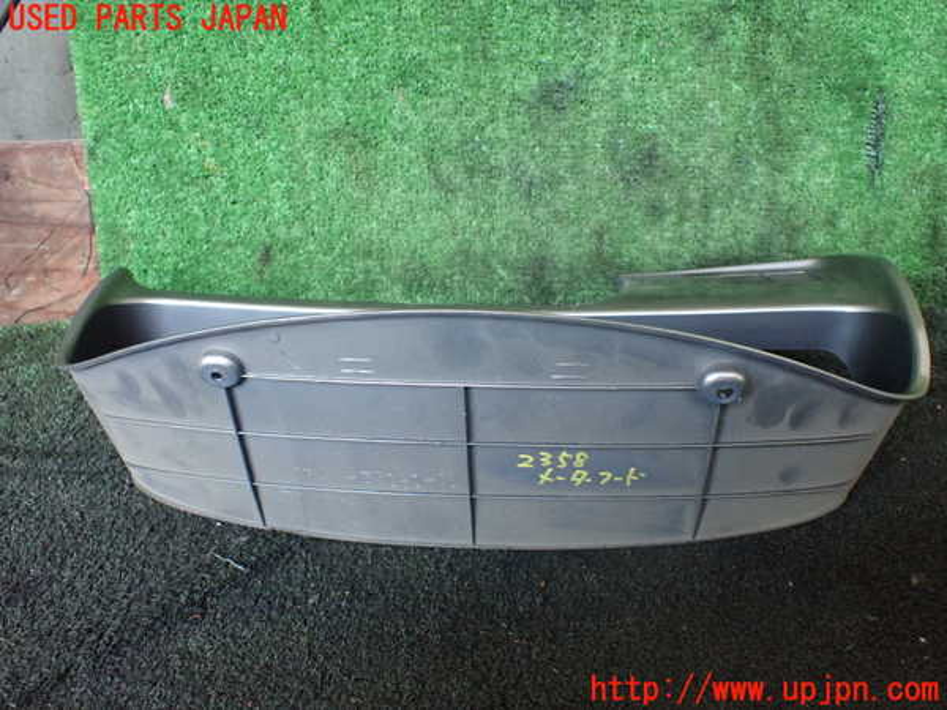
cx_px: 474
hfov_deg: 60.0
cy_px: 355
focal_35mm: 30
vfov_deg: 46.8
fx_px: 821
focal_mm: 5.4
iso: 800
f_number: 2.3
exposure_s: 1/40
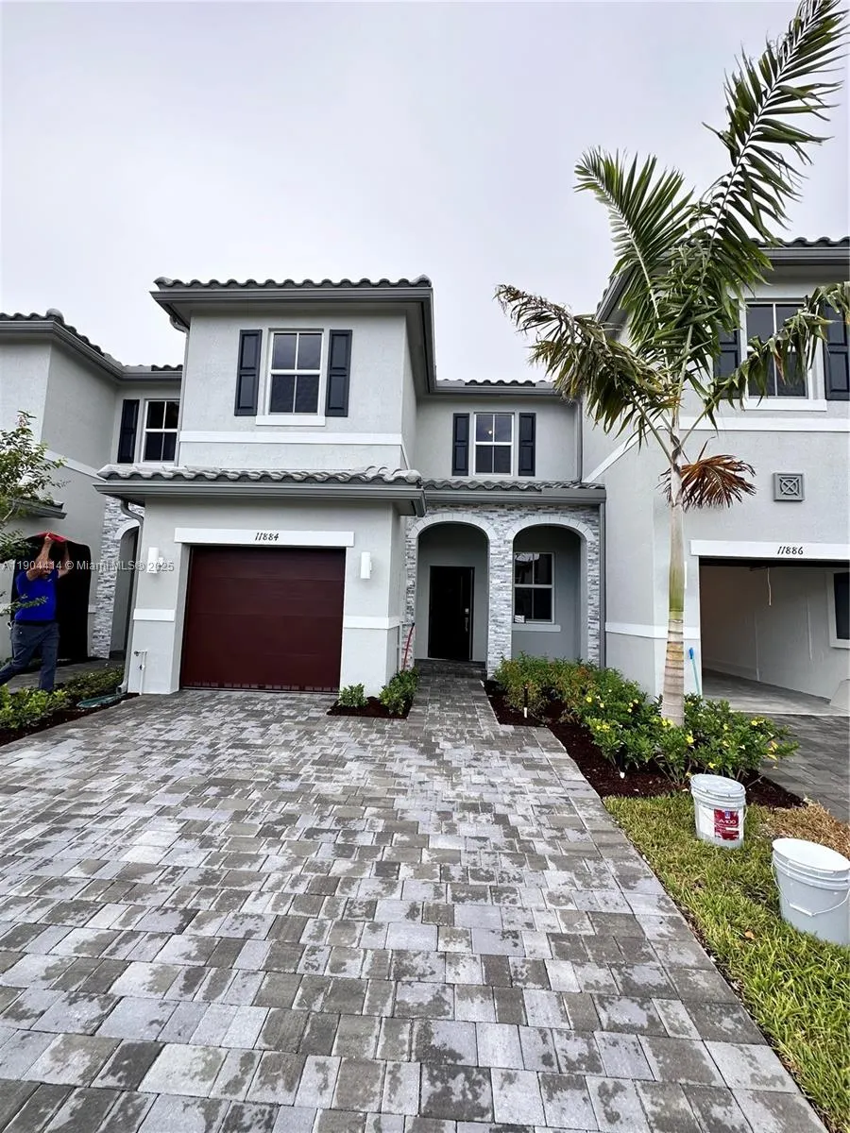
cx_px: 425
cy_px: 566
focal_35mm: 14
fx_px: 458
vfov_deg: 102.1
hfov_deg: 85.7
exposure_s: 1/379
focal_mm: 2.22
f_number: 2.2
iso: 40
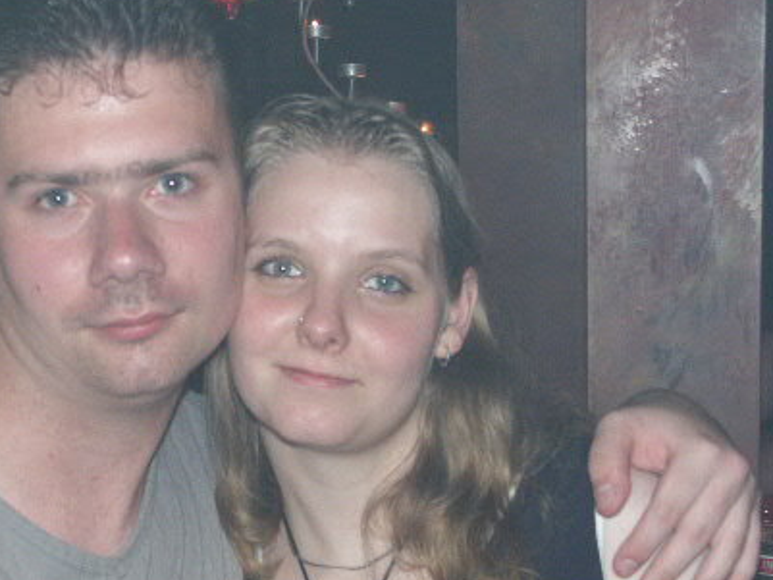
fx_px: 1497
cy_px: 389
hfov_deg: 28.7
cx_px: 231
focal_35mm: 67
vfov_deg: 21.9
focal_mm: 10.92
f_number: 2.8
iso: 200
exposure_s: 1/45
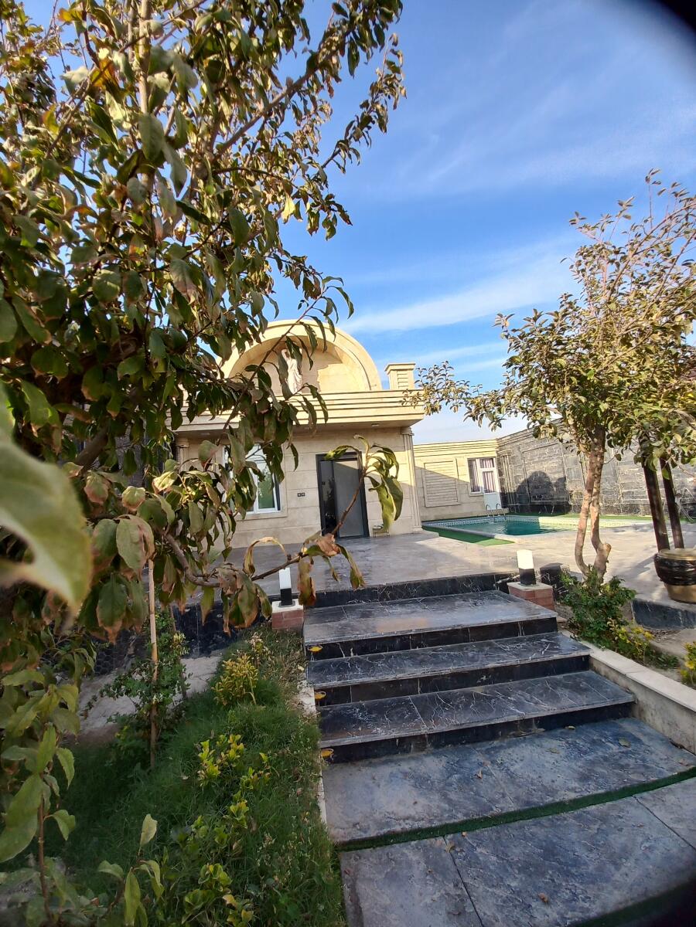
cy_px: 464
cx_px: 348
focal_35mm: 13
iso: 40
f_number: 2.2
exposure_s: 1/425
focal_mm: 1.42
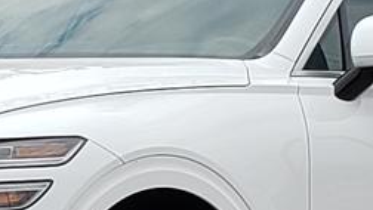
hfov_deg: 18.5
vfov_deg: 10.5
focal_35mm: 115
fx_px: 1138
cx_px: 90
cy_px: 185
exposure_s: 1/1105
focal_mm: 4.3
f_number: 2.4
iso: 50
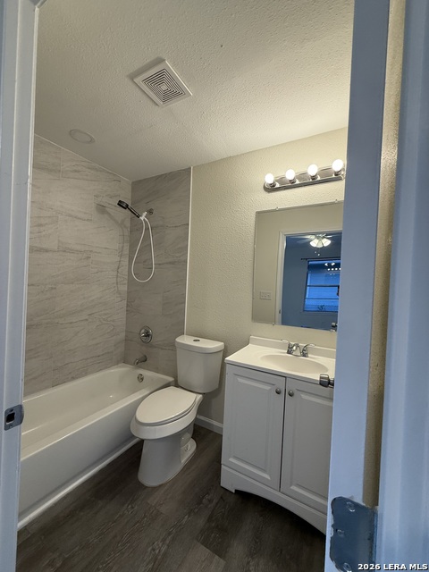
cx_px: 214
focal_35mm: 14
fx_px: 231
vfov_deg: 102.1
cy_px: 286
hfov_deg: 85.7
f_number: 2.2
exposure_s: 1/120
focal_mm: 2.22
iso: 125
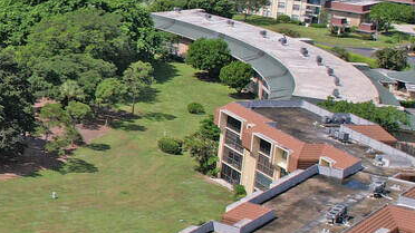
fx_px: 1089
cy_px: 38
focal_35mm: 99
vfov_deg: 12.2
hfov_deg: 16.9
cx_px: -380
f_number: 2.8
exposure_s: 1/4000
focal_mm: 8.38
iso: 140
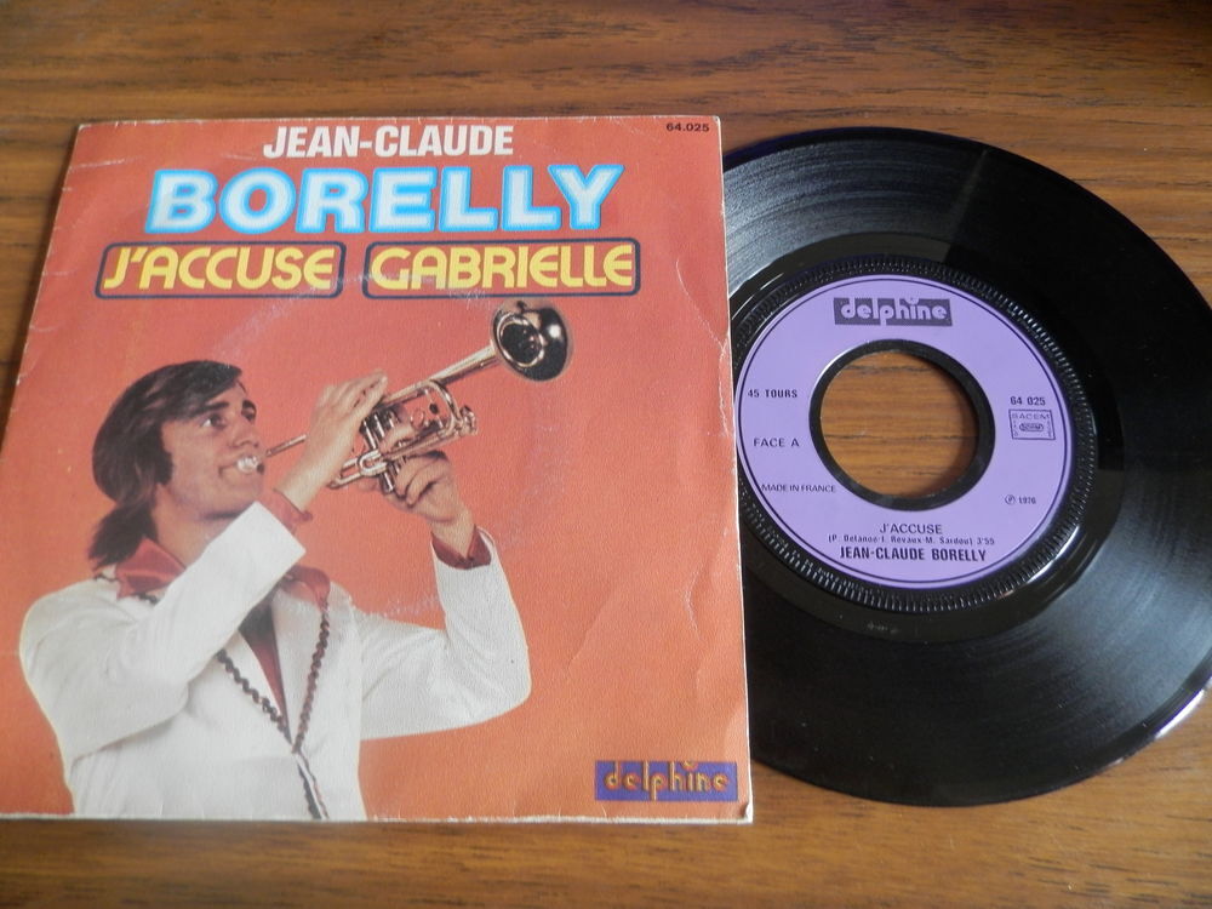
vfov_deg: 54.9
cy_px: 454
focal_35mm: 25
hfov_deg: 69.4
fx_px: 875
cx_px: 606
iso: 200
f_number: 3.1
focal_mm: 4.5
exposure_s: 1/10
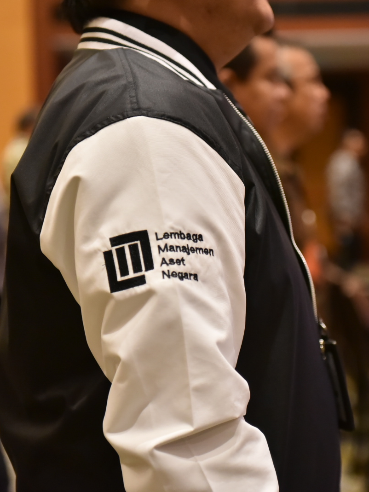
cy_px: 246
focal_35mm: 102
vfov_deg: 19.3
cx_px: 254
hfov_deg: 14.5
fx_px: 1449
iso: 3200
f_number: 2.8
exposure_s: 1/400
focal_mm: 70
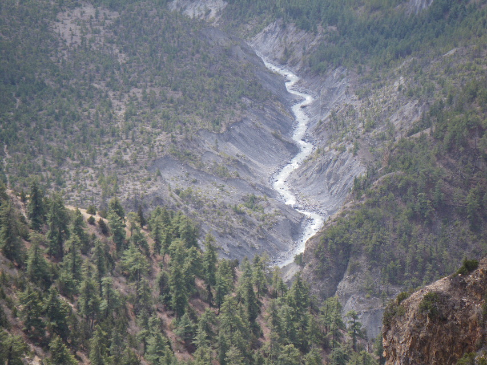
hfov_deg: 14.1
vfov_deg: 10.6
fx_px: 1970
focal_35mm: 140
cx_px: 244
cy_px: 182
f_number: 5.5
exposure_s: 1/250
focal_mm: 25
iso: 125
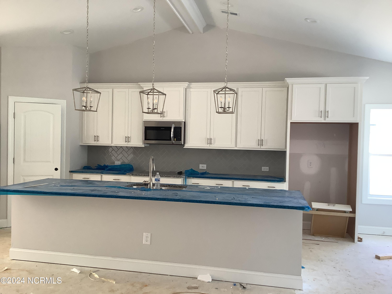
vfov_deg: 45.4
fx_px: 351
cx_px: 196
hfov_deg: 58.4
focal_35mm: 31
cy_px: 147
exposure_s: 1/60
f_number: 2.4
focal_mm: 3.3
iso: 100
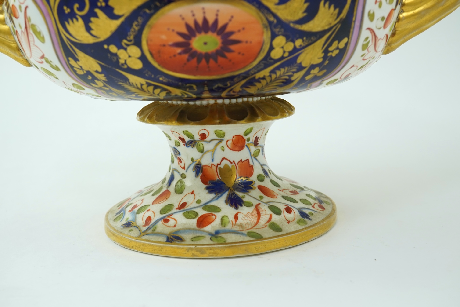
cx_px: 230
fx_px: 575
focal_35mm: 45
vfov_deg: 29.9
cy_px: 154
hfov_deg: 43.6
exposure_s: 1/50
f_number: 11
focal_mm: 30
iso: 500
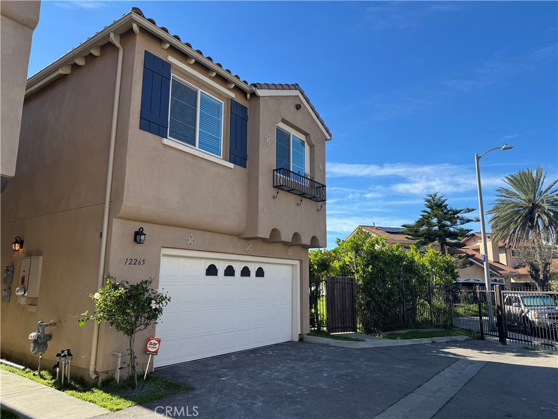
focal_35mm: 24
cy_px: 210
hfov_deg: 71.6
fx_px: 387
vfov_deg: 56.8
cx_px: 279
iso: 80
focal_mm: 6.76
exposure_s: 1/2833
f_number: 1.78
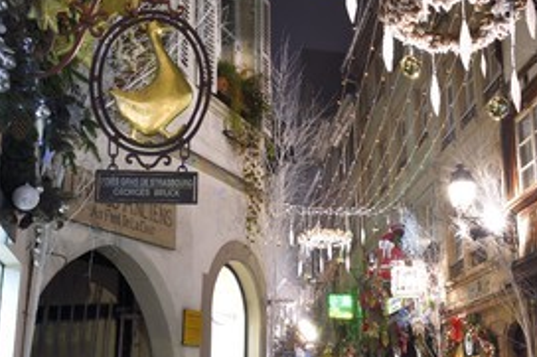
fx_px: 805
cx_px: 345
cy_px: 191
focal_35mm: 54
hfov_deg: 36.6
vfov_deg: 25.0
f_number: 14
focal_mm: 35
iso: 400
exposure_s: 1/2
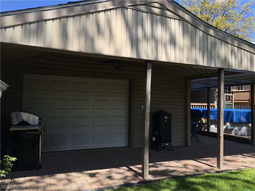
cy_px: 96
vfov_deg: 48.2
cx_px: 128
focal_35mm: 29
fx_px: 214
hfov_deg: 61.7
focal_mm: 4.15
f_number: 2.2
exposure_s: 1/827
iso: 25
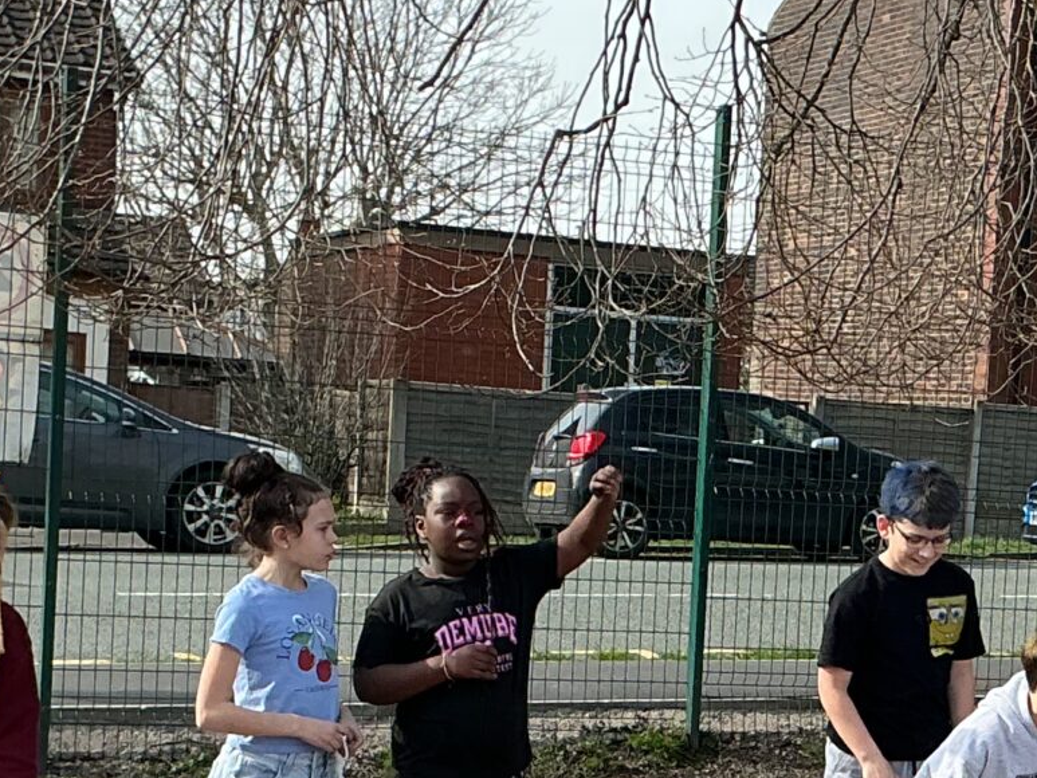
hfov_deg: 20.0
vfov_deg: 15.3
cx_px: 931
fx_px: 2876
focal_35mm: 96
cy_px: 638
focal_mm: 3
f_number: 1.8
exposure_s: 1/929
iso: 25
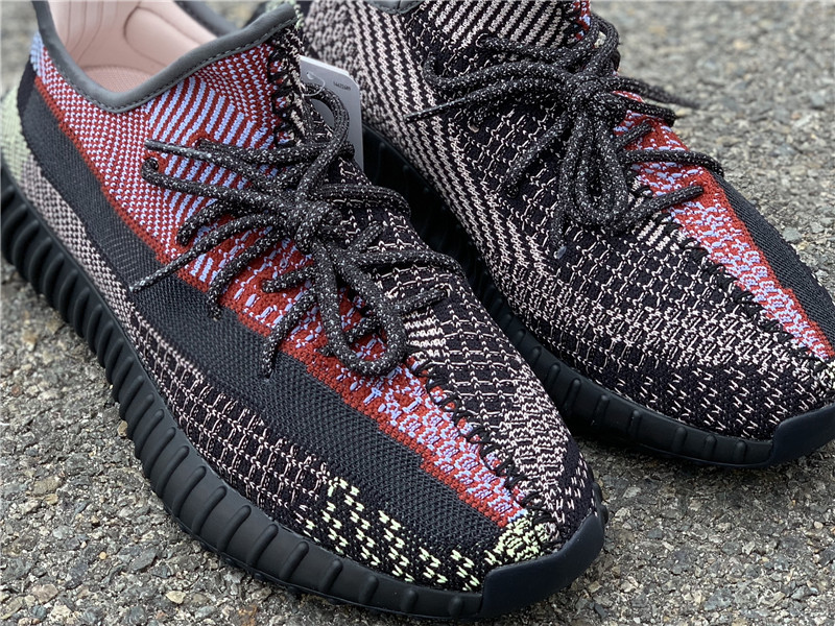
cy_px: 313
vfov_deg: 28.0
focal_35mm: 52
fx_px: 1254
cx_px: 418
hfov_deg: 36.8
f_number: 2.4
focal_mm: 6
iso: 25
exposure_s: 1/122
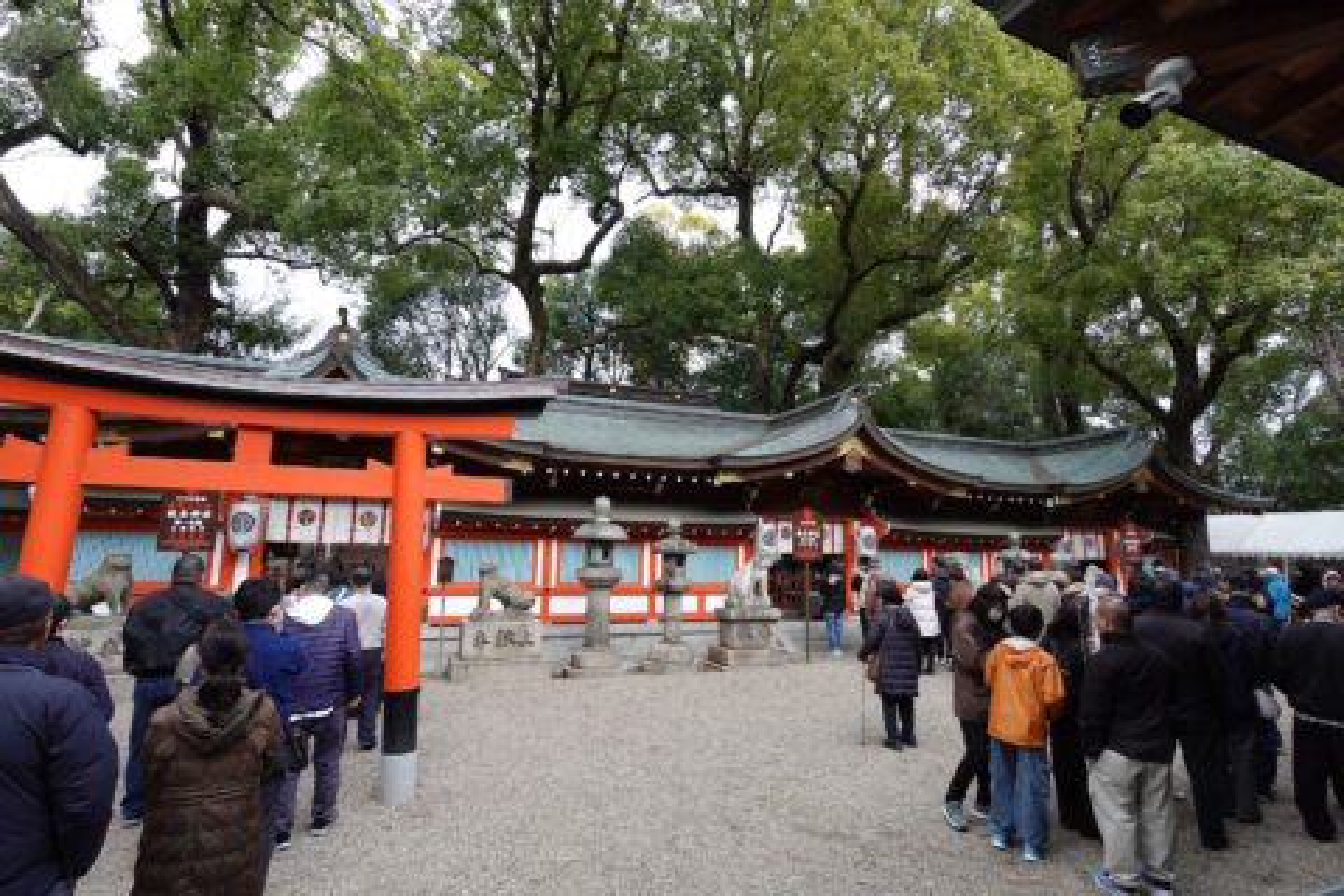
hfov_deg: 90.0
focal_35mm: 18
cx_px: 672
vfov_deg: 67.4
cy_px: 448
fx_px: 672
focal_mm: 6.9
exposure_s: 1/100
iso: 160
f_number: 2.8
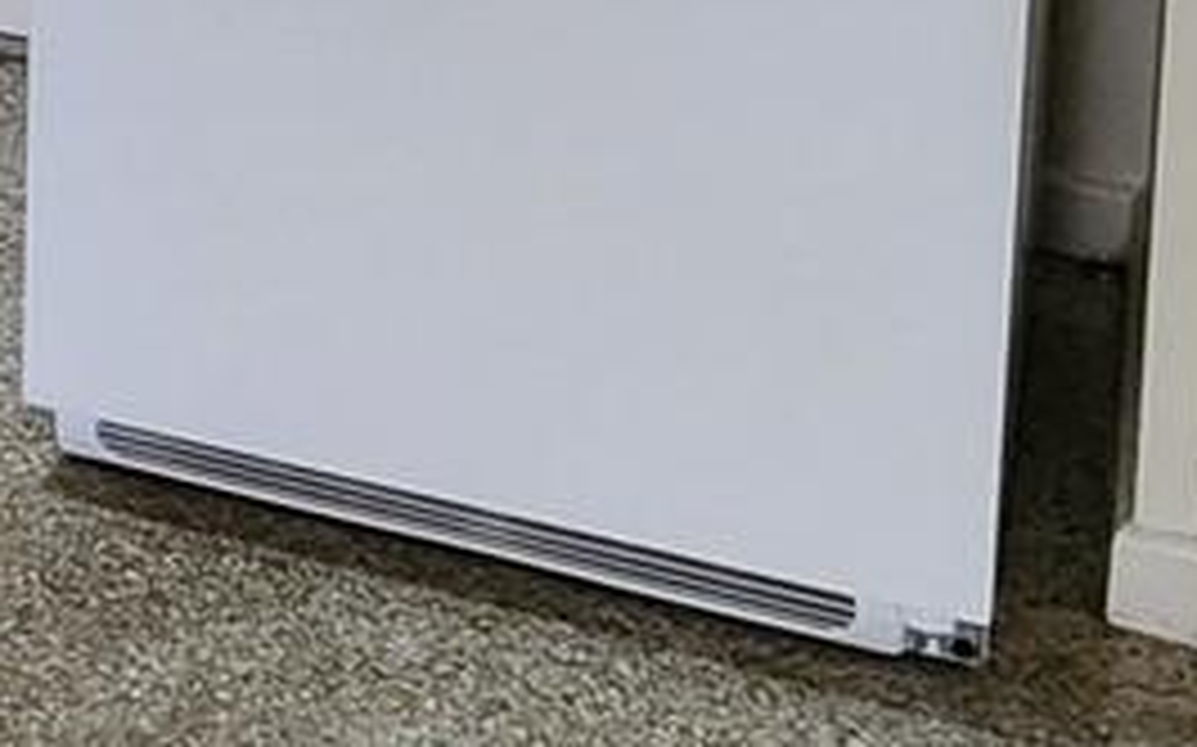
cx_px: -261
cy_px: -693
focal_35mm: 83
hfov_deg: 22.8
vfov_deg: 13.7
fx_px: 2706
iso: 400
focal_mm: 2.2
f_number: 2.2
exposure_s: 1/30
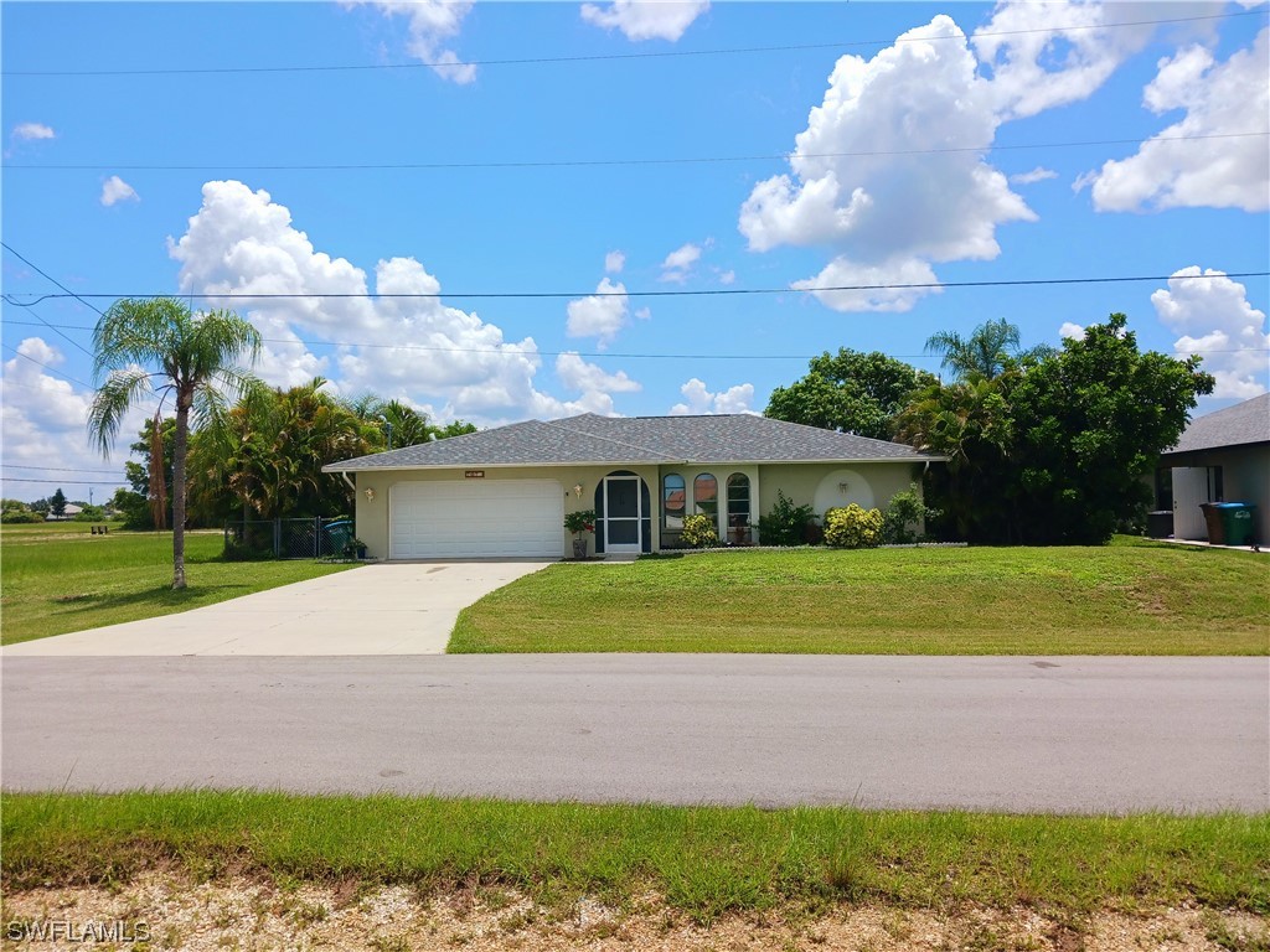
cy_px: 476
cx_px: 635
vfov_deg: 51.4
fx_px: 991
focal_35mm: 27
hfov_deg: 65.3
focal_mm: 4
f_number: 1.8
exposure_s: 1/435
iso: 20
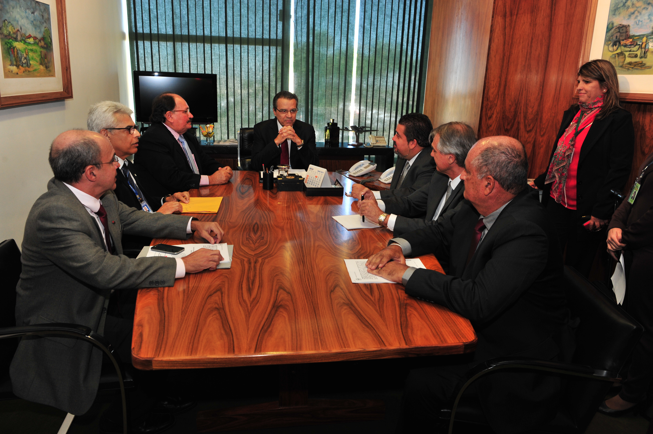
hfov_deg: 73.8
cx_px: 326
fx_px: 435
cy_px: 217
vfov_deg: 53.1
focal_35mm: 24
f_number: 5.6
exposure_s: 1/80
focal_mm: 24
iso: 800
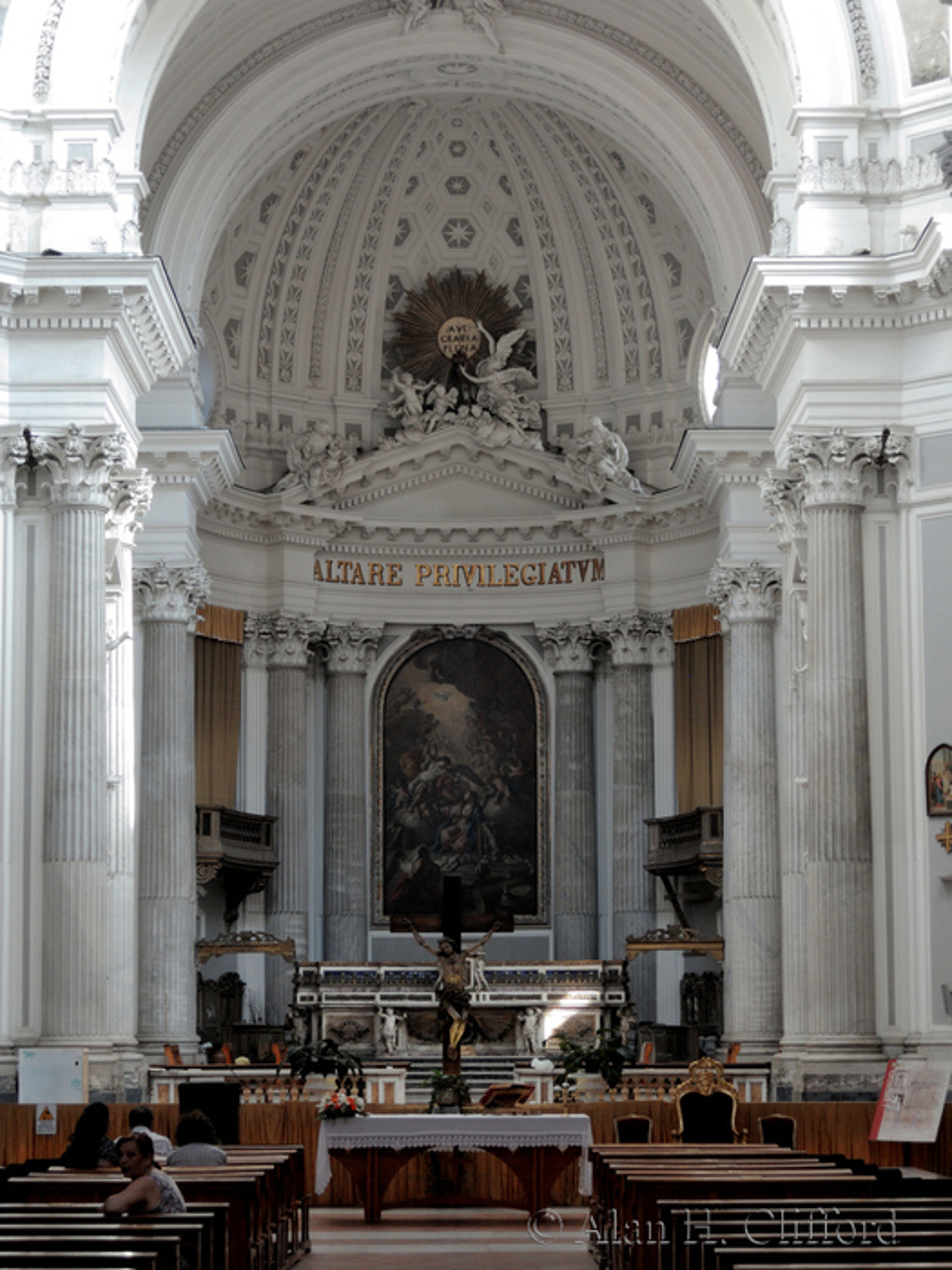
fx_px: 3117
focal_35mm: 85
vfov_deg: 23.0
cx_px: 476
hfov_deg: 17.4
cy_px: 635
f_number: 4.5
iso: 400
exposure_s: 1/25
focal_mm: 18.2
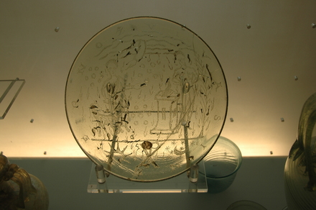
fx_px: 316
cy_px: 105
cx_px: 158
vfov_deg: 36.8
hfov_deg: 53.2
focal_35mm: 36
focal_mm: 24
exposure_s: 1/100
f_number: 5
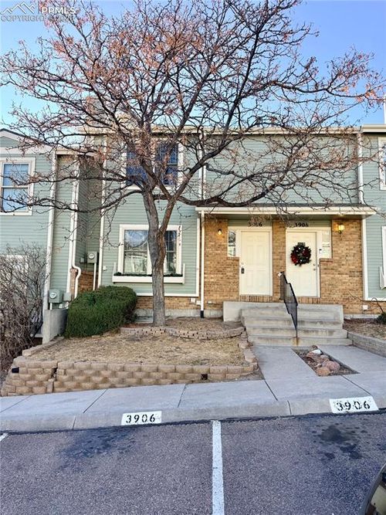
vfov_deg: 71.6
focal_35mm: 24
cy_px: 258
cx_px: 193
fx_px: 357
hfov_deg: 56.8
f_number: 1.78
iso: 100
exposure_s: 1/955
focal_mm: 6.76
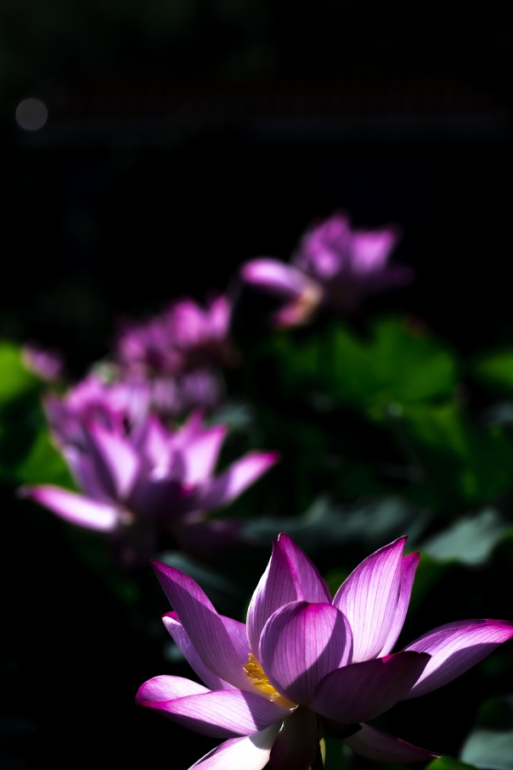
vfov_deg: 15.2
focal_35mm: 135
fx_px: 2888
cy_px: 477
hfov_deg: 10.2
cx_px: 224
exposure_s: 1/750
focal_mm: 102
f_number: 5.6
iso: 100
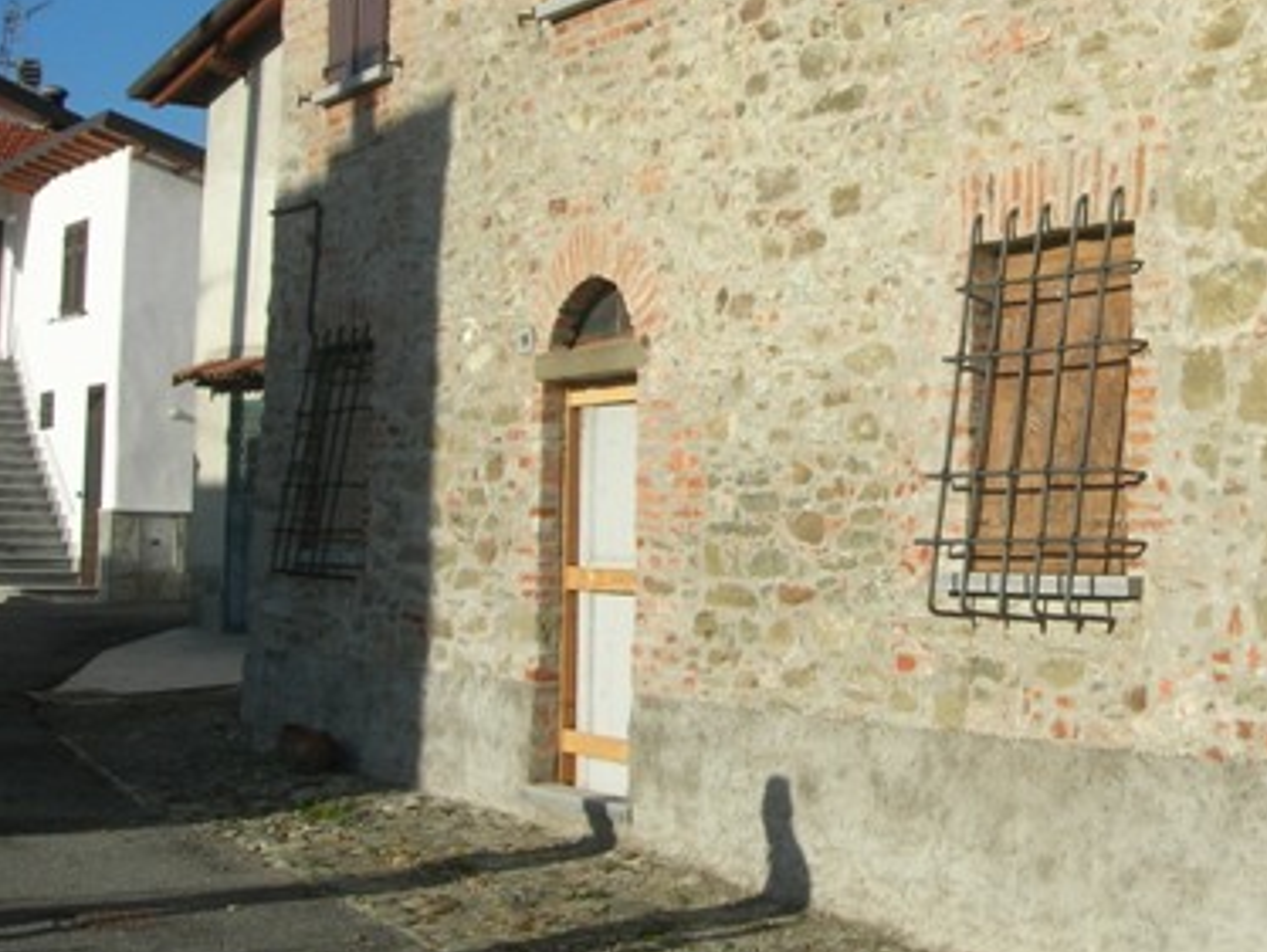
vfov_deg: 22.5
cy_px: 302
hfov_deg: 29.1
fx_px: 2381
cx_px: 1023
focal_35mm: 65
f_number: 4.8
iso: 64
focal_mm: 7.8
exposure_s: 1/712
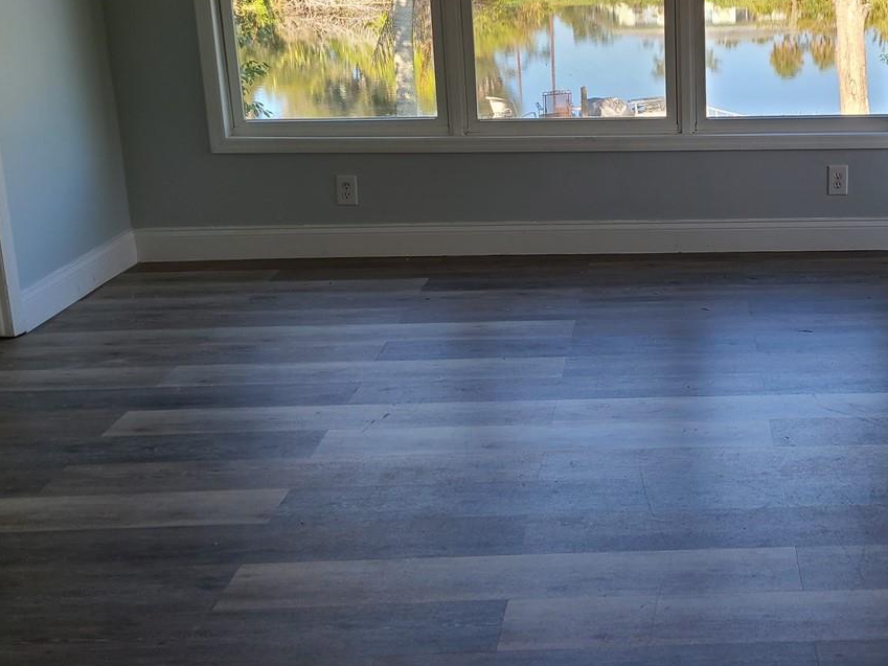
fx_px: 1257
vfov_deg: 29.4
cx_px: 714
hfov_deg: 37.5
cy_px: 211
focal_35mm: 49
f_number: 1.8
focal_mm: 5.4
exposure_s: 1/207
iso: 40
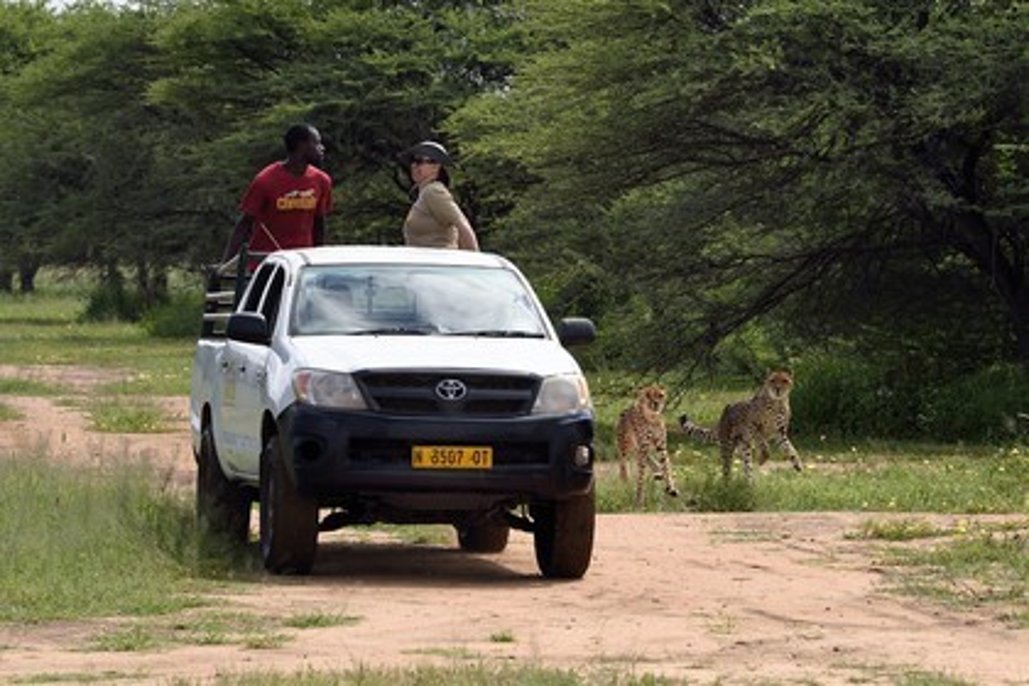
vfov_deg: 6.9
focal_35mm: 200
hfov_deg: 10.3
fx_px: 5716
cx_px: 514
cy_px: 343
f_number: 10
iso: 400
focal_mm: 200
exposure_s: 1/640
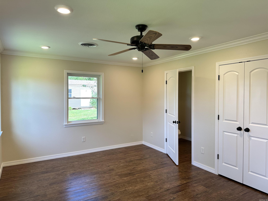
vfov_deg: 56.8
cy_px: 100
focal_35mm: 24
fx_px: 186
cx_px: 134
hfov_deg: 71.6
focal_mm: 6.86
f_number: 1.78
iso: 100
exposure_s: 1/149
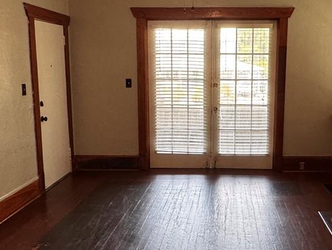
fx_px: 393
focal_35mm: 41
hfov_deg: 45.3
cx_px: 213
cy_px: 126
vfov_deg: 35.2
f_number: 2.2
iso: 200
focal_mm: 2.22
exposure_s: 1/120
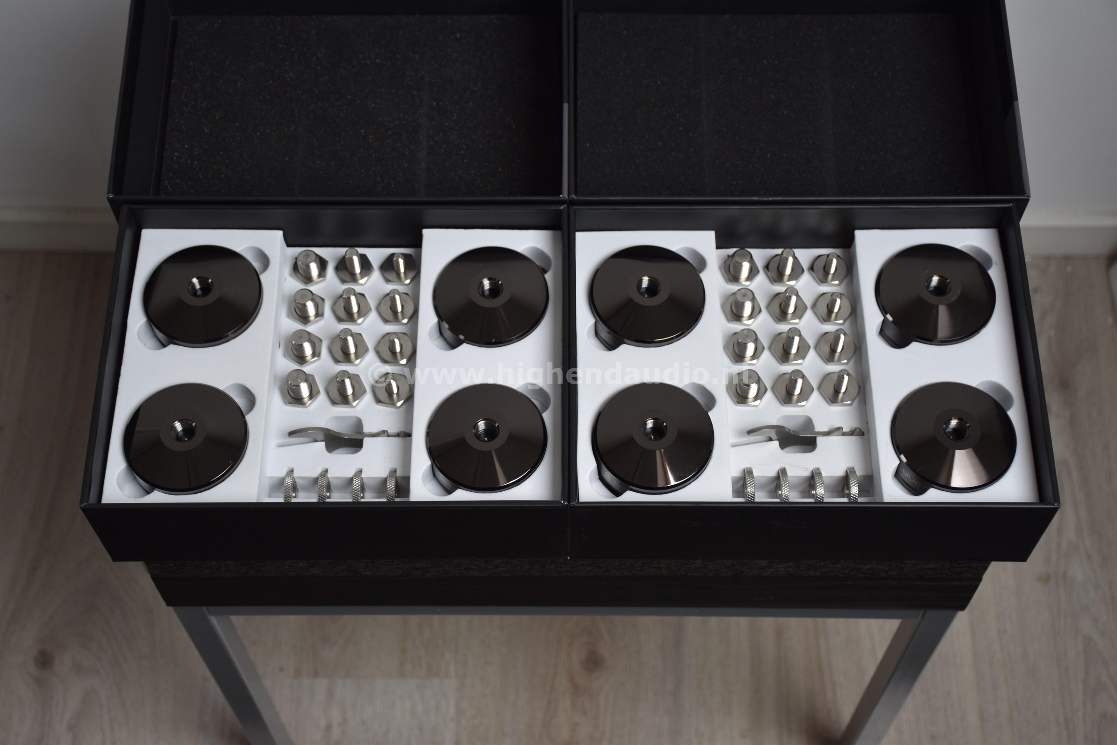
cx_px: 558
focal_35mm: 57
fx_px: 1768
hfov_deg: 35.1
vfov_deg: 23.8
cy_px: 372
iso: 400
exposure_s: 1/60
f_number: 4.2
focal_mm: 38
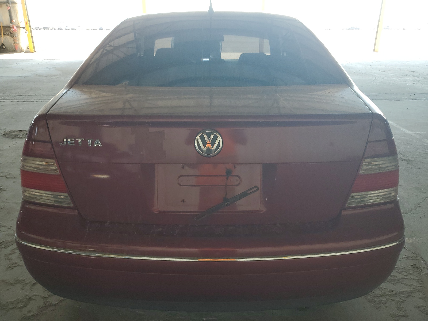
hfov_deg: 67.3
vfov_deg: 53.1
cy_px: 160
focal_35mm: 26
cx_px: 214
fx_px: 321
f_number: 1.5
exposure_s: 1/133
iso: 50
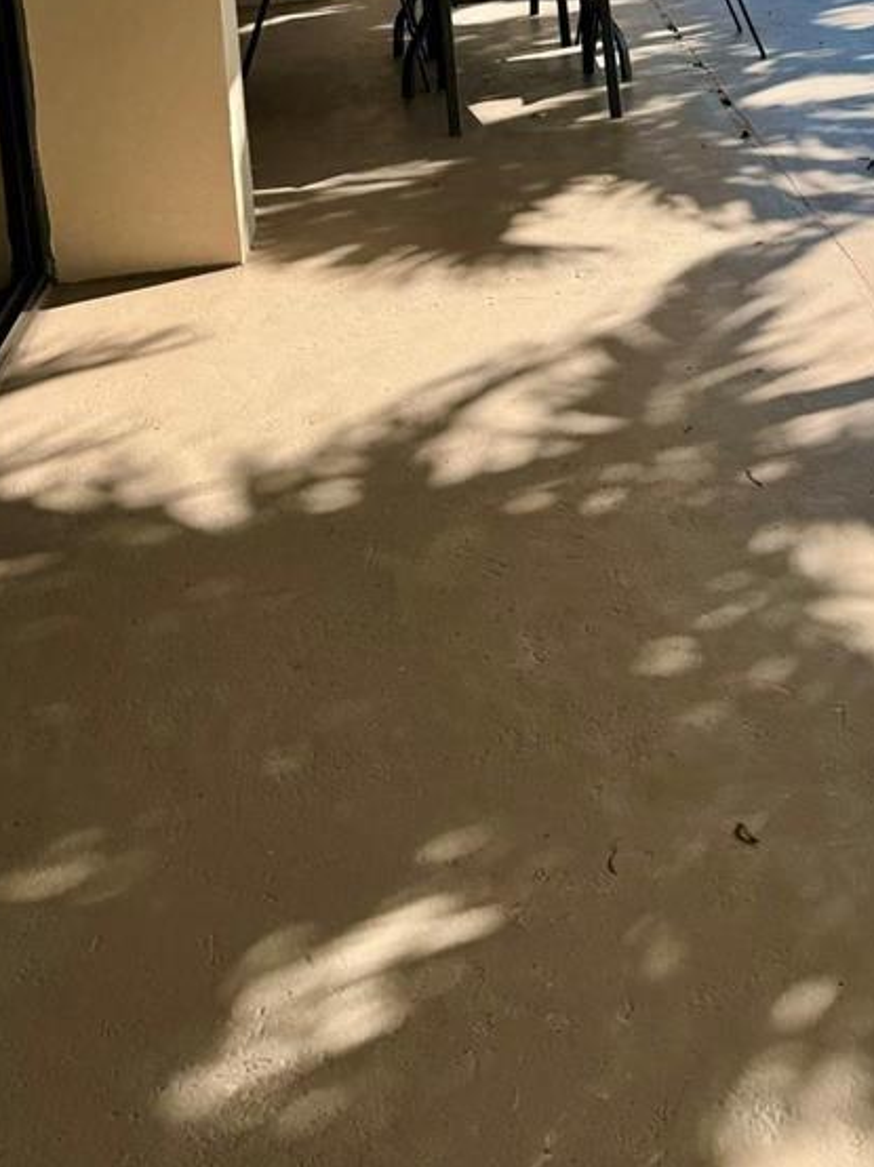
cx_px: 790
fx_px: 1752
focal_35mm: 52
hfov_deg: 27.0
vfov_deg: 32.9
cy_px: -76
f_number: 1.78
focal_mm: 6.86
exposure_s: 1/3247
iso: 80
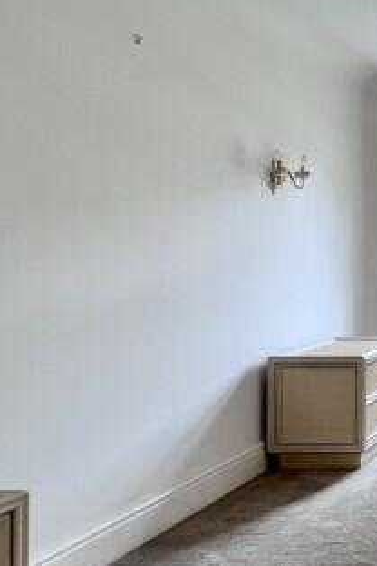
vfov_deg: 51.7
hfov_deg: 22.8
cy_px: 245
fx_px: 581
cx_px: 655
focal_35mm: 37
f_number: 1.8
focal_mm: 1.57
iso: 64
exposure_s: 1/99
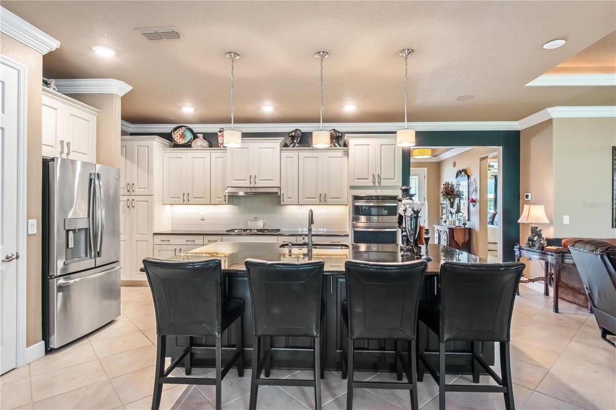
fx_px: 308
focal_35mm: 18
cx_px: 308
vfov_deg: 67.4
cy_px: 205
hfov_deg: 90.0
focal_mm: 12
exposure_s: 1/1.25
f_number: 9
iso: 250
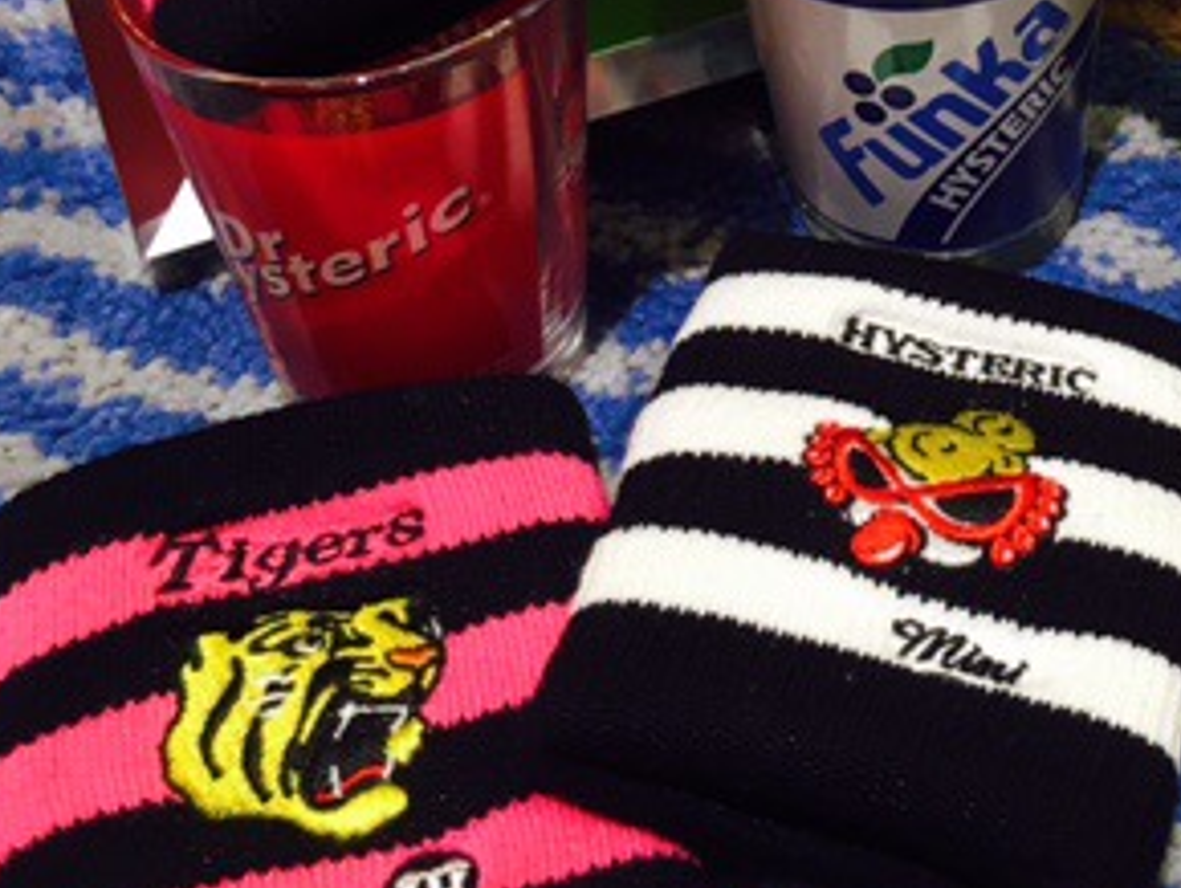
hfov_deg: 29.5
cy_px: -94
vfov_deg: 21.7
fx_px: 2185
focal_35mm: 64
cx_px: 945
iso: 50
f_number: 2.2
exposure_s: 1/30
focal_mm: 4.15
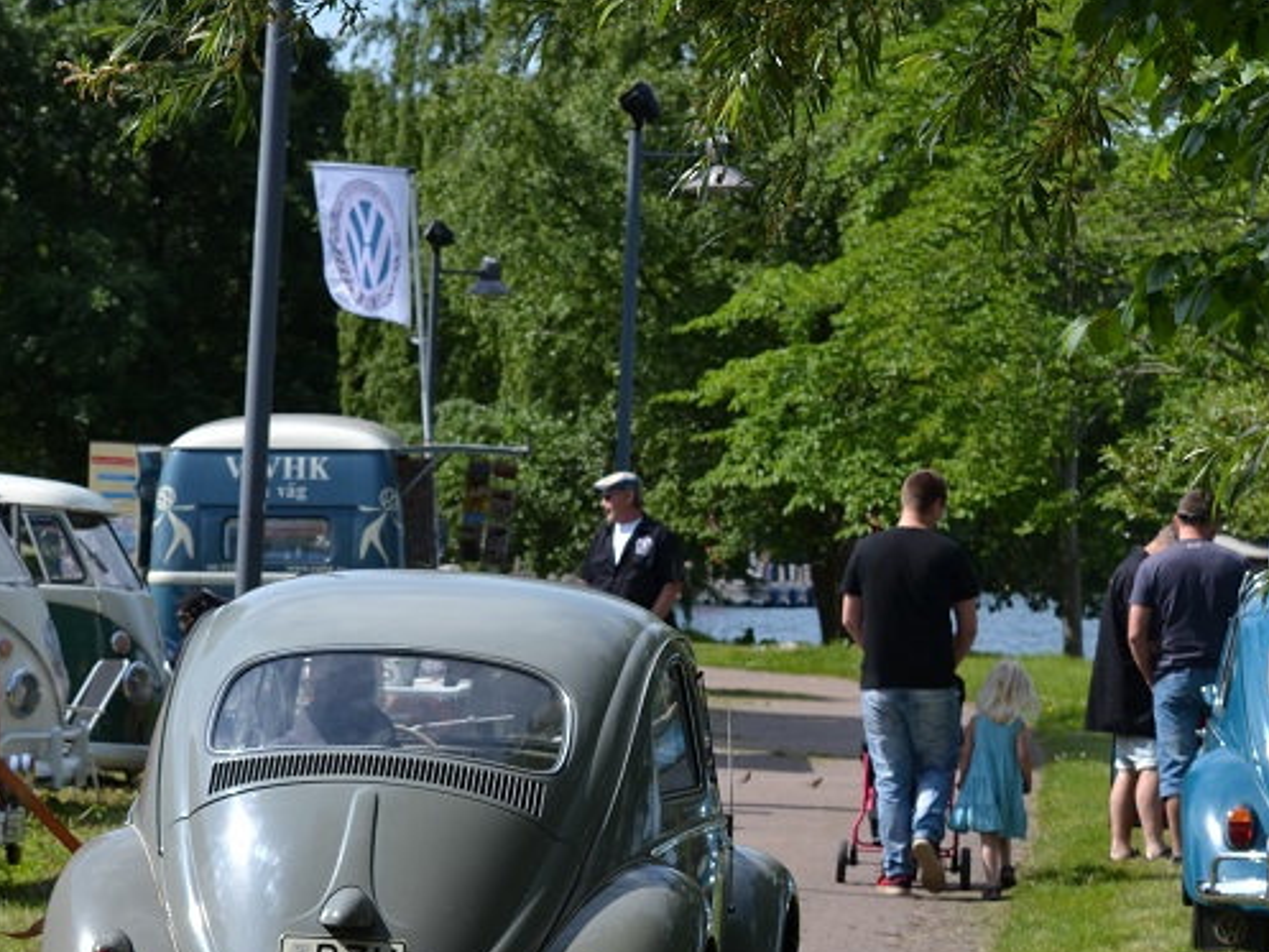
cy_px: 711
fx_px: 6087
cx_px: 677
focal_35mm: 166
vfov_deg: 8.9
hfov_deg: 11.9
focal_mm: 62
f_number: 8
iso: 100
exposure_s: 1/250
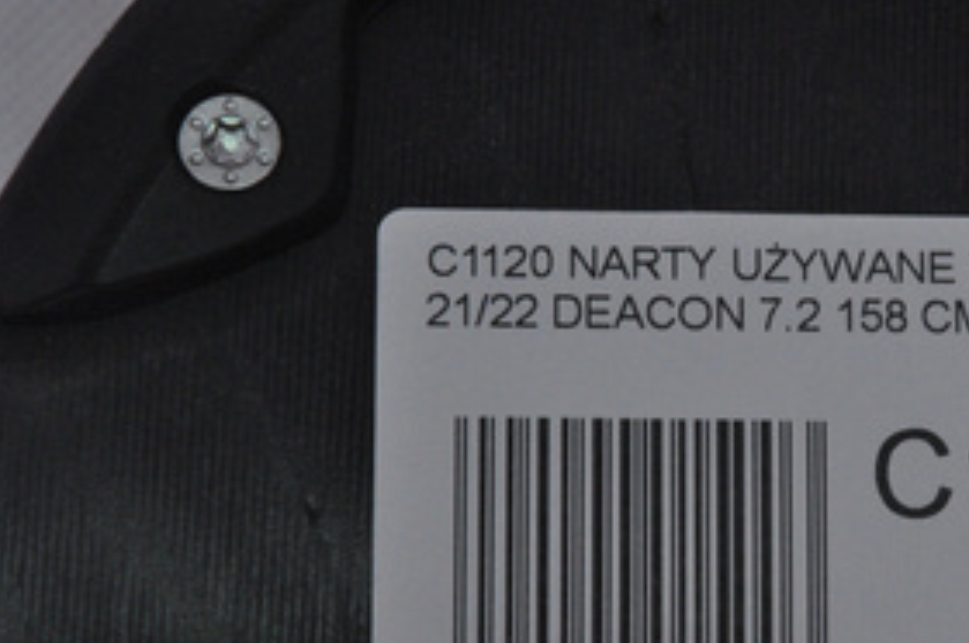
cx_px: 758
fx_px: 6797
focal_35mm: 253
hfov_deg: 8.1
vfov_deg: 5.4
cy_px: 434
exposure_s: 1/125
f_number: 9.5
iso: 3200
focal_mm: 105
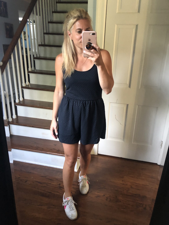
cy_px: 112
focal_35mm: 28
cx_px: 84
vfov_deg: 63.4
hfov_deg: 49.7
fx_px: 182
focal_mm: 3.99
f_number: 1.8
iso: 100
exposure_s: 1/12
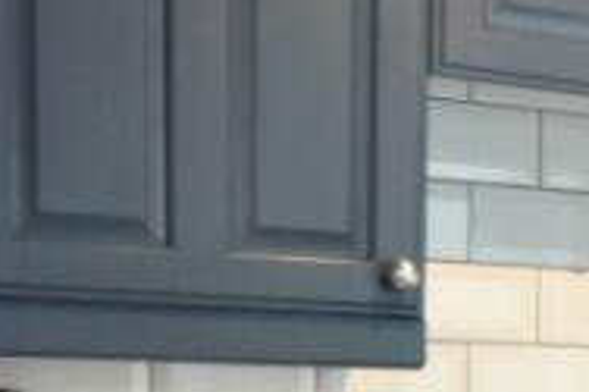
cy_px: 560
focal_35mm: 98
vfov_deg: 13.3
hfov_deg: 19.2
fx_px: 1602
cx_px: 768
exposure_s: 1/20
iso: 500
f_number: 4.5
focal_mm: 12
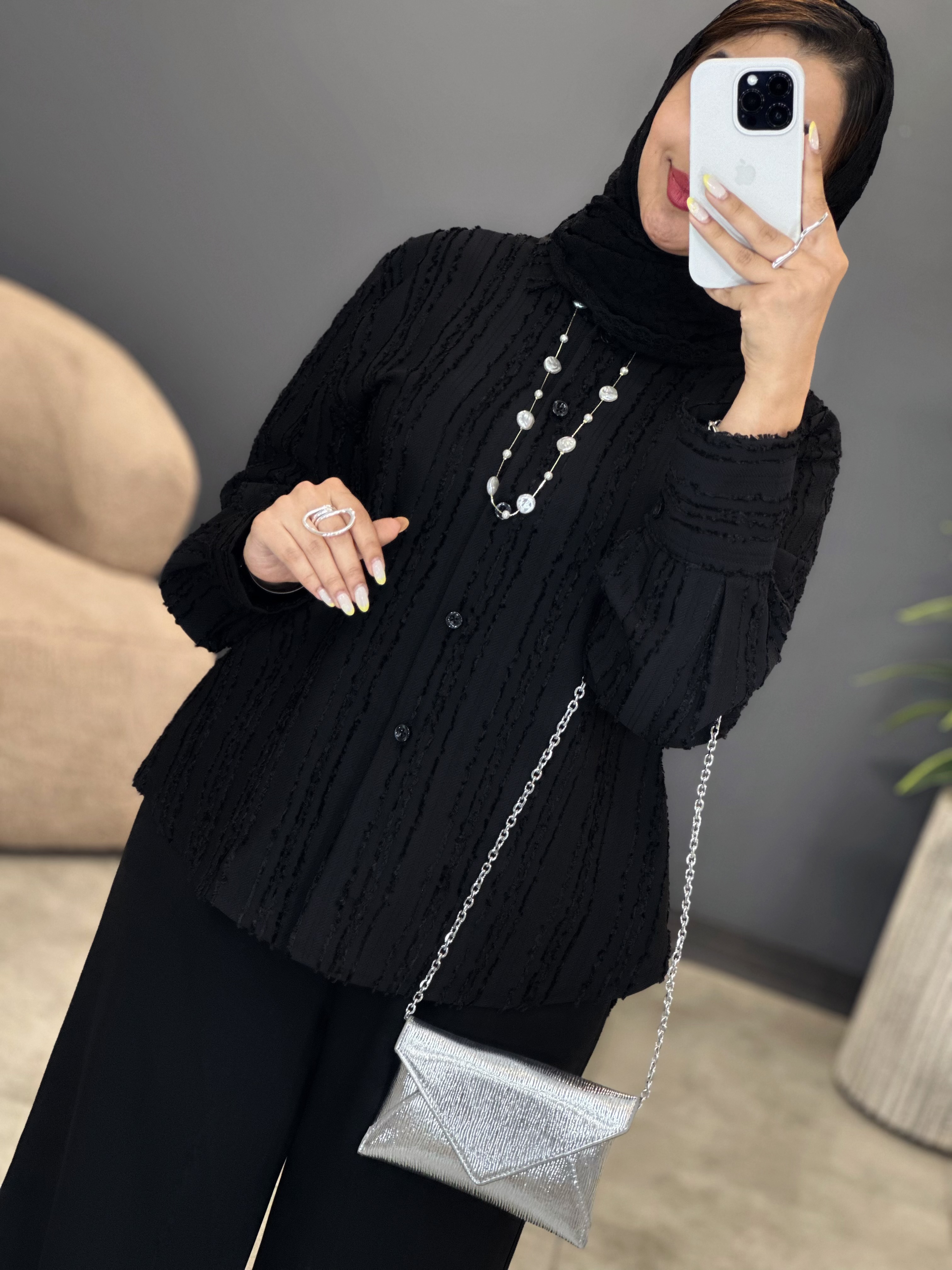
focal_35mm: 77
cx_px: 476
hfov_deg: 19.1
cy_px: 635
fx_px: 2824
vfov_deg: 25.3
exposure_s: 1/100
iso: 250
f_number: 2.8
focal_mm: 9
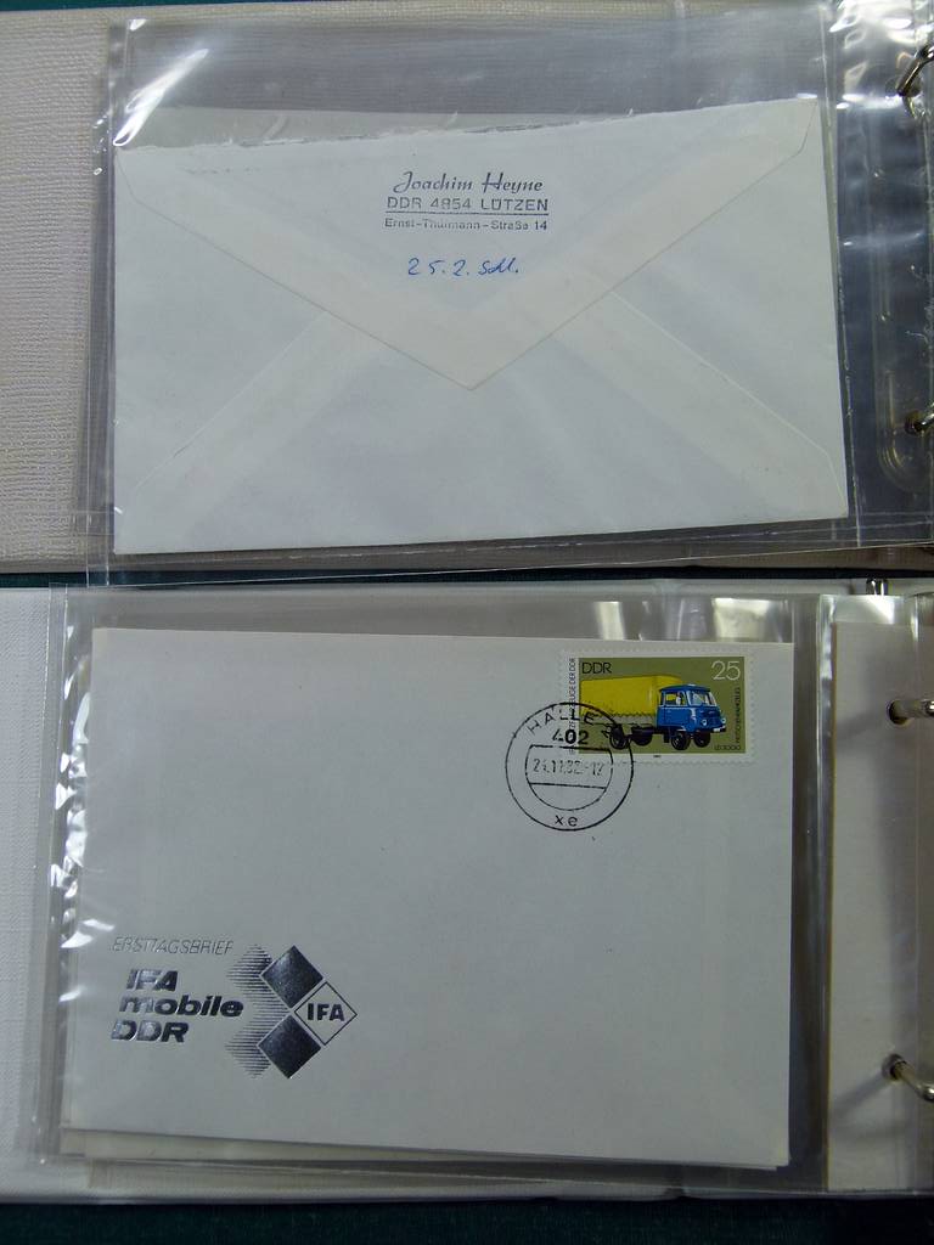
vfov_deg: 46.8
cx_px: 467
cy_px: 622
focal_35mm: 40
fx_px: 1439
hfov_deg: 36.0
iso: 100
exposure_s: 1/100
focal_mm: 7.3
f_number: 4
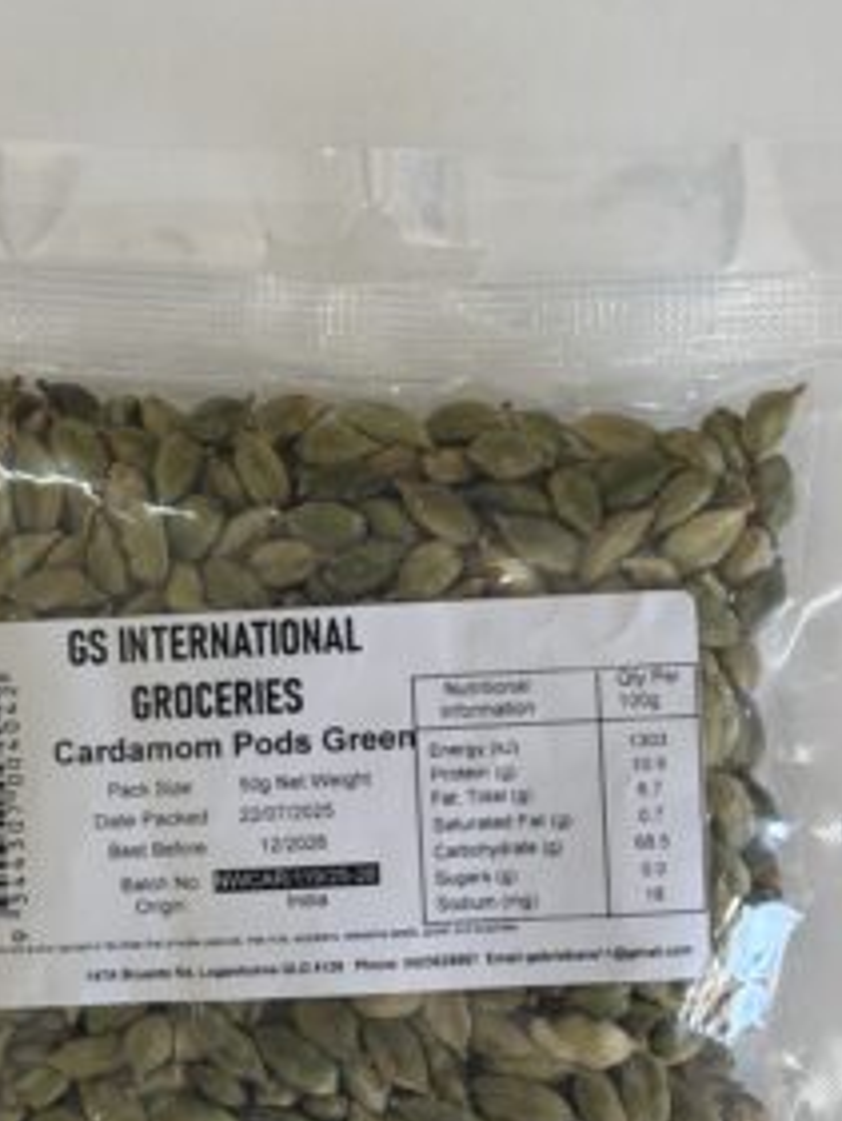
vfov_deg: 26.2
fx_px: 2398
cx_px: 359
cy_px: 718
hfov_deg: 19.9
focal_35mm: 74
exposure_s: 1/50
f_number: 1.6
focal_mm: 5.96
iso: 32
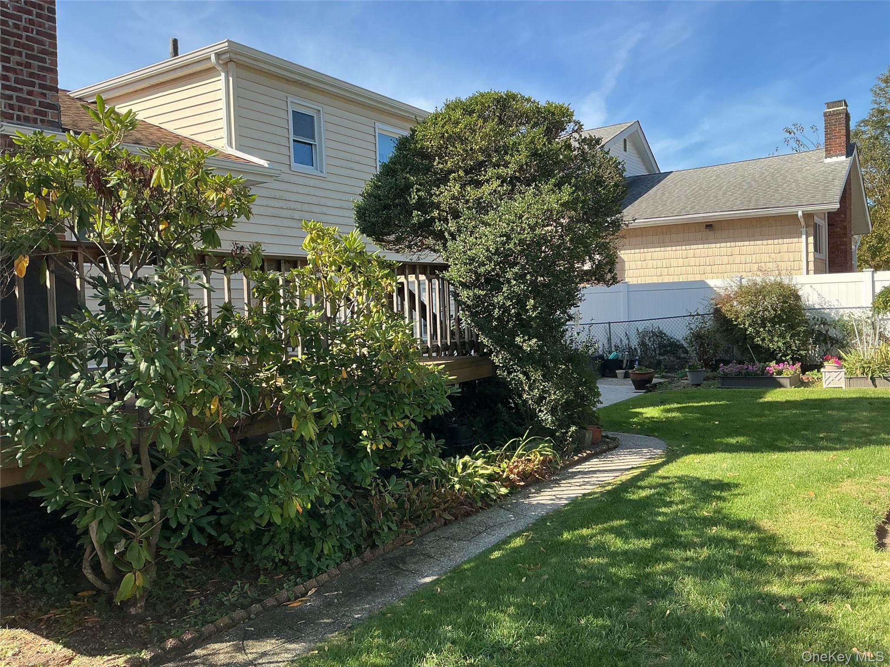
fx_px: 746
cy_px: 334
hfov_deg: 61.7
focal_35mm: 29
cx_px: 445
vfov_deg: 48.2
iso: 25
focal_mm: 3
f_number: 1.8
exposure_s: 1/551
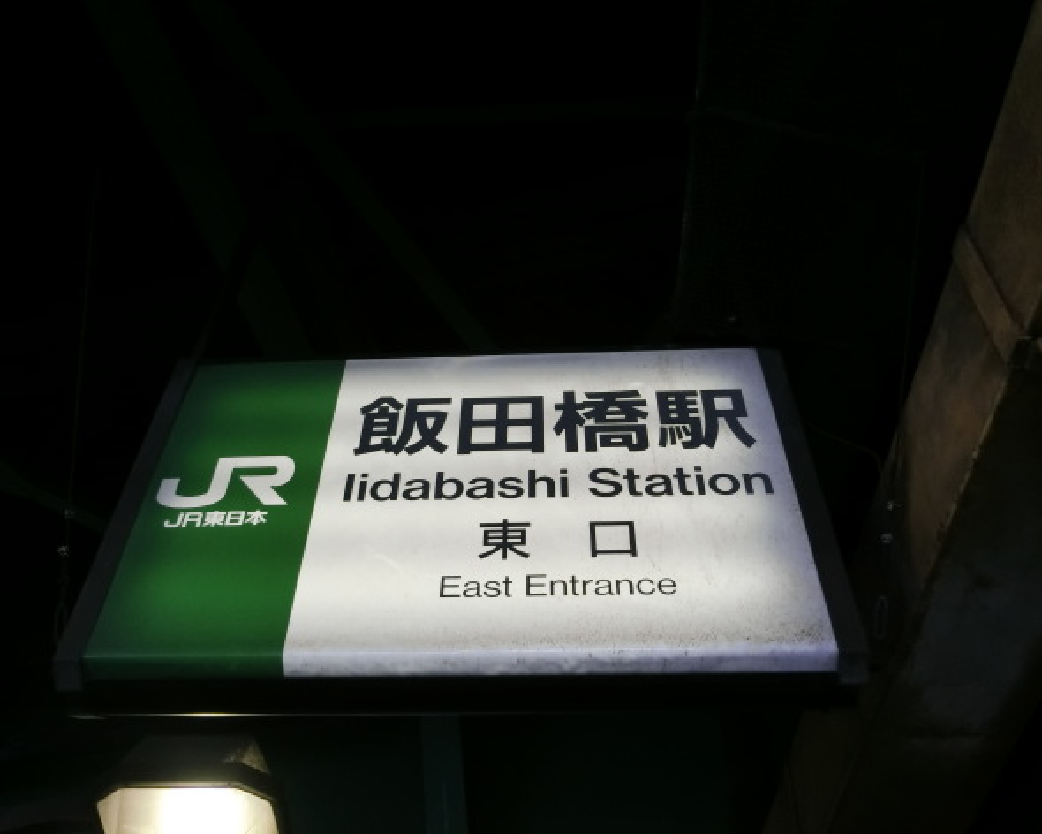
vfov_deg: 41.2
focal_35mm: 36
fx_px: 1110
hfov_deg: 50.2
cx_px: 480
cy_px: 415
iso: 320
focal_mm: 6
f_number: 3.9
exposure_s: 1/125
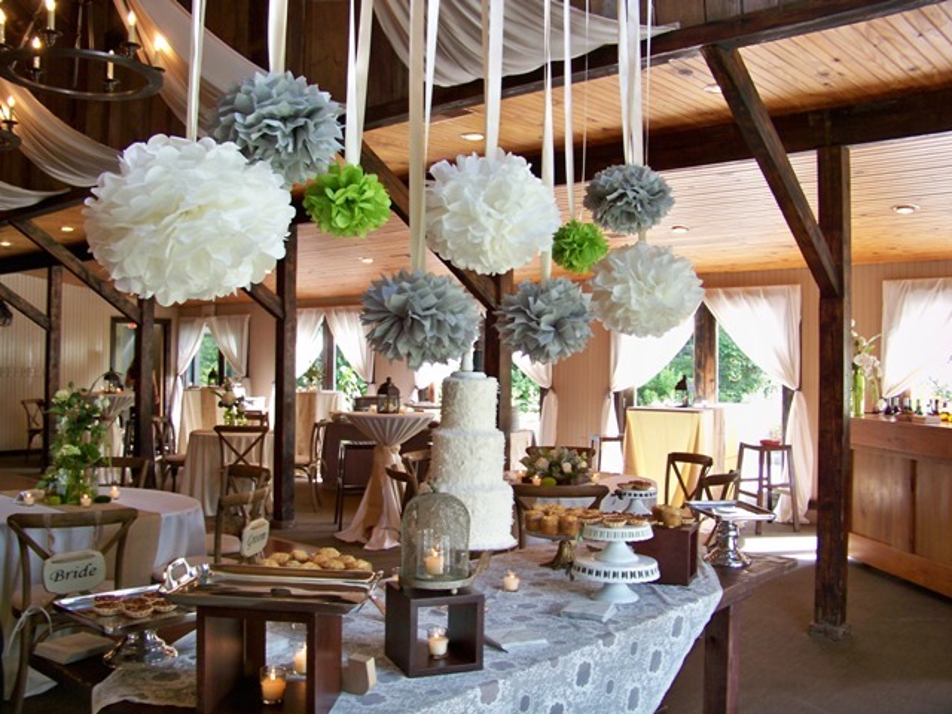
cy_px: 357
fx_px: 908
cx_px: 476
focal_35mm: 33
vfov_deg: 42.9
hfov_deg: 55.4
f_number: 2.8
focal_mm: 5.85
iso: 64
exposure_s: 1/30
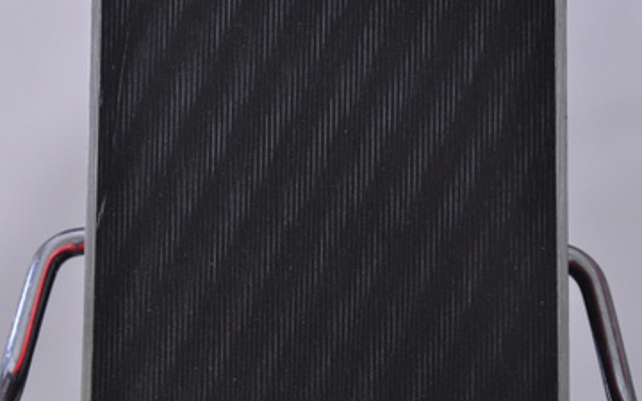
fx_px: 3510
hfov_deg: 10.4
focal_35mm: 201
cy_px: 256
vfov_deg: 6.5
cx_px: 326
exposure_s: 1/125
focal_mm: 105
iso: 3200
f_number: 9.5
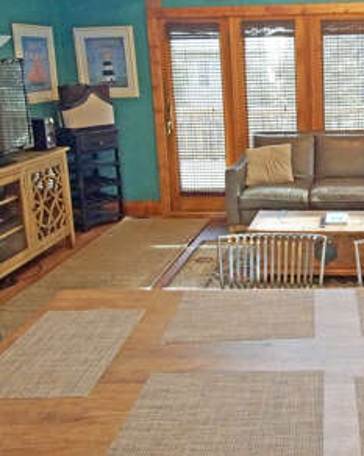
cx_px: 325
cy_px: 147
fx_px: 499
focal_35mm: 37
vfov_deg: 48.2
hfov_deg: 37.5
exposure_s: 1/60
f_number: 4
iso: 1250
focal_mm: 10
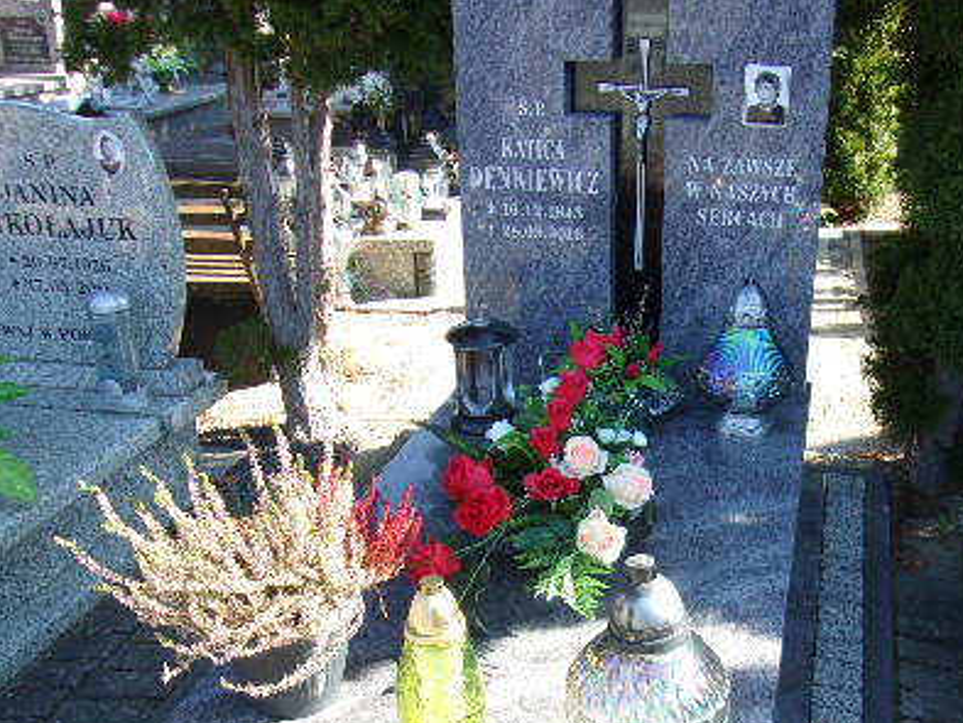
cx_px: 625
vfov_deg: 32.6
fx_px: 1224
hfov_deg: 42.5
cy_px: 483
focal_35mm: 44
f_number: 3
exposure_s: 1/210
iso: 80
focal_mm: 4.9
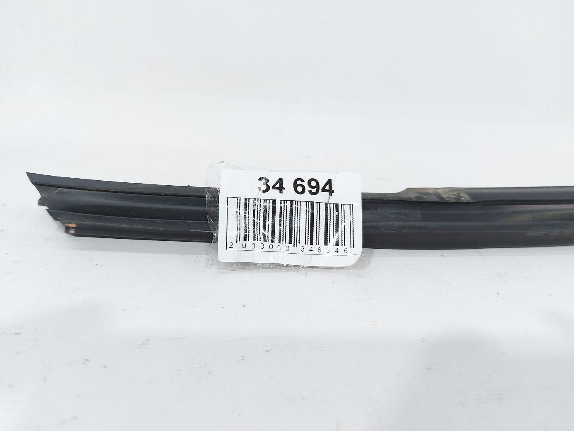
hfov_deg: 71.6
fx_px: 398
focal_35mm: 24
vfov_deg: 56.8
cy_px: 216
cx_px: 287
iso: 64
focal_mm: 5.23
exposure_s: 1/50
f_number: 1.8
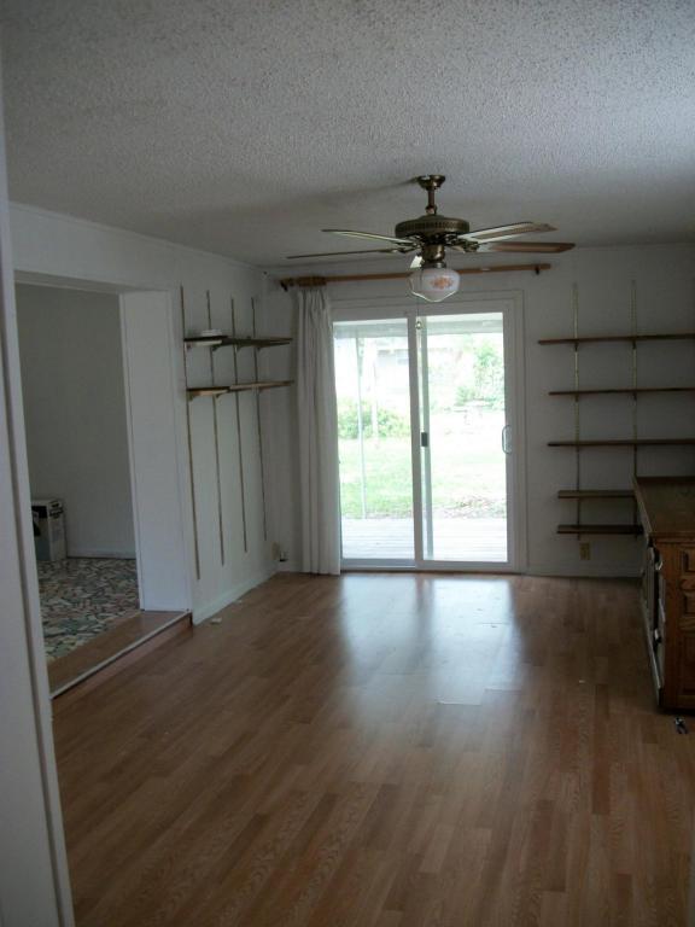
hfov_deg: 44.2
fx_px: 857
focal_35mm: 32
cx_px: 348
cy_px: 464
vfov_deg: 56.8
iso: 106
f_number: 2.9
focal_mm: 5.7
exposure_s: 1/30
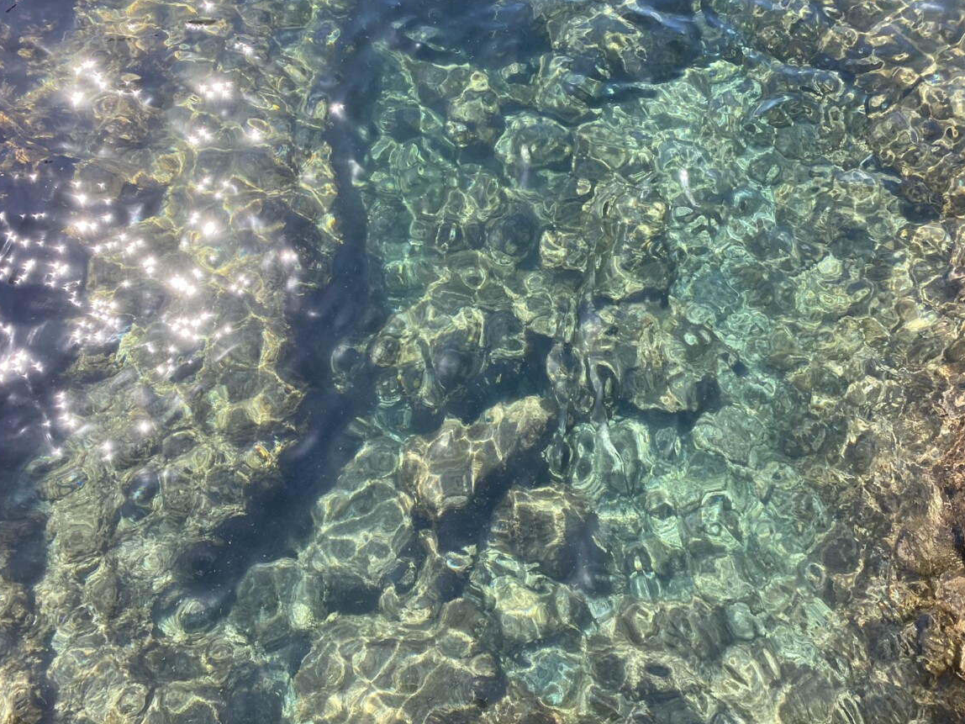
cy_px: 361
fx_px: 808
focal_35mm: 29
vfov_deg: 48.2
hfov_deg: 61.6
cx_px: 515
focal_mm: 4.25
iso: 32
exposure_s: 1/546
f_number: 1.8
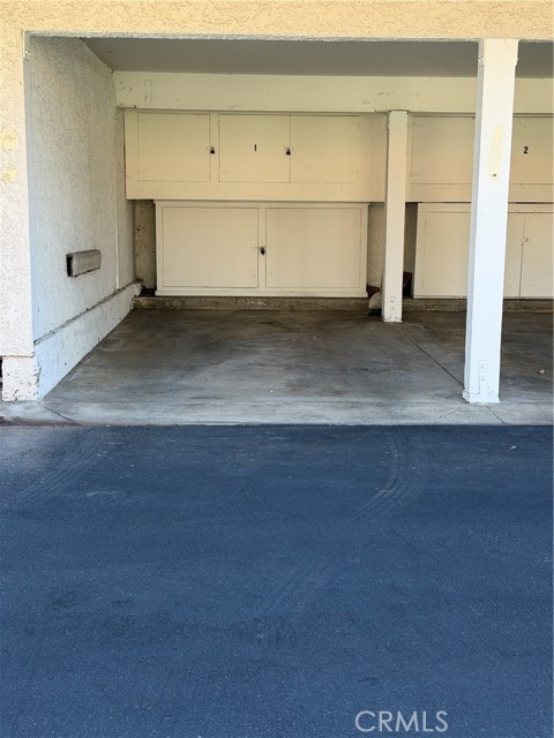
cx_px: 277
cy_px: 369
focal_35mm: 48
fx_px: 1024
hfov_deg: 30.3
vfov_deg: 39.7
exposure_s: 1/209
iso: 50
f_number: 1.78
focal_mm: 6.76
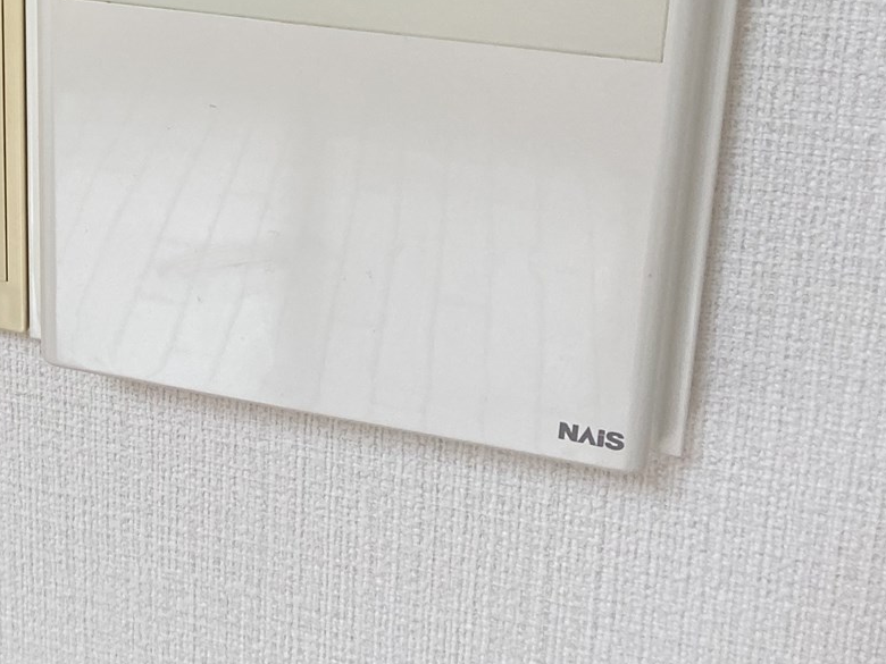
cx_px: -143
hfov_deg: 27.1
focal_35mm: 64
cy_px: -133
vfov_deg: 21.3
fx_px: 1638
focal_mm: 4.25
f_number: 1.8
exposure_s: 1/121
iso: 125
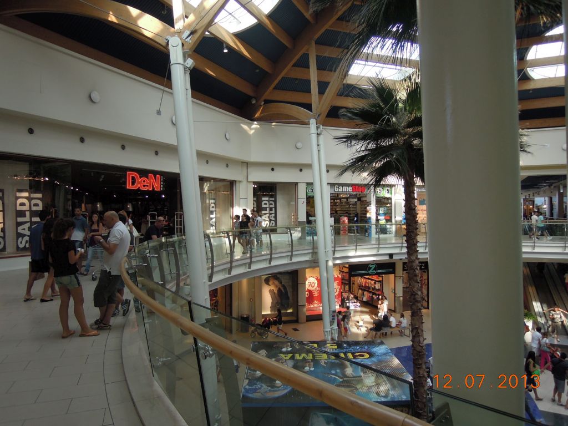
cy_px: 213
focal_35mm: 24
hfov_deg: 71.6
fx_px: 394
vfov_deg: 56.8
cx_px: 284
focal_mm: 4.3
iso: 160
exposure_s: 1/320
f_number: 2.2
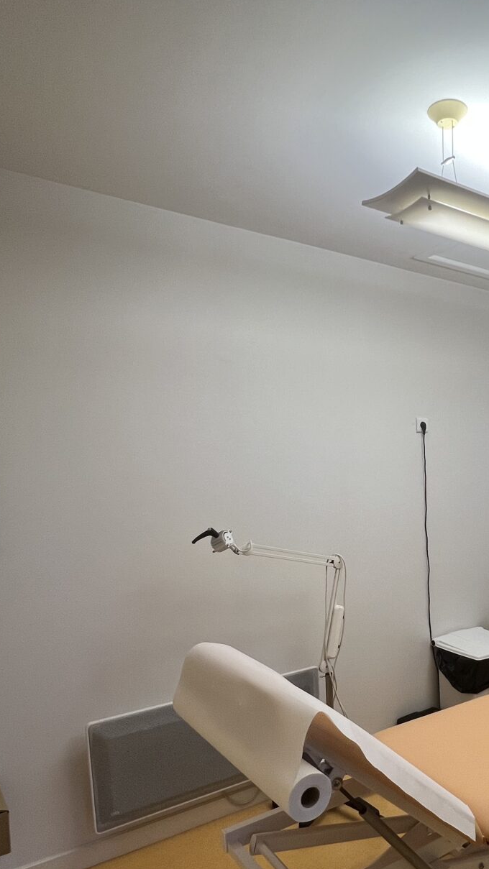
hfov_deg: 44.9
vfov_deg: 75.0
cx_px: 403
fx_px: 553
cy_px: 544
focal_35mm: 24
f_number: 1.8
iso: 100
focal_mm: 1.57
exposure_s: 1/100
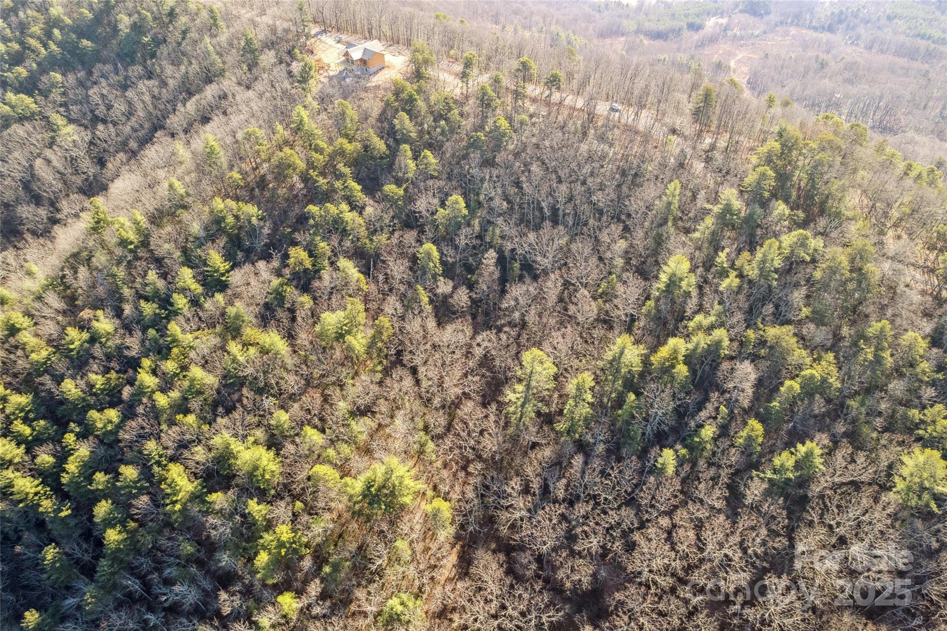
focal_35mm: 22
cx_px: 474
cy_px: 316
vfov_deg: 57.2
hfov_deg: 78.6
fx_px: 578
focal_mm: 8.4
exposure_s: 1/30
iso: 100
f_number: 2.8
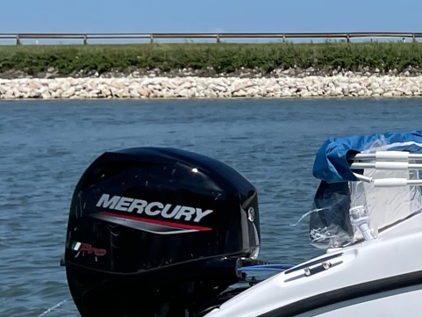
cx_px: 857
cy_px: 61
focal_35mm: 109
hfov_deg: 14.7
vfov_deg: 13.5
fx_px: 1329
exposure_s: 1/6897
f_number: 1.6
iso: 32
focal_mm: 4.2
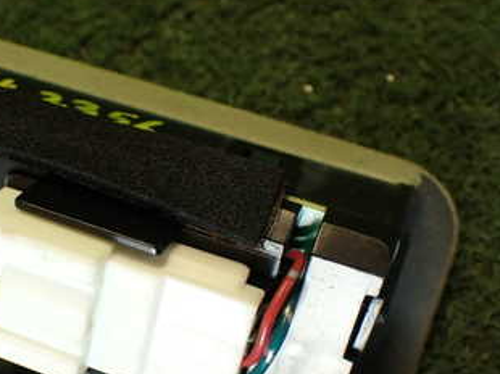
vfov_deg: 23.5
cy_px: 251
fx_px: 895
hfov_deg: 30.2
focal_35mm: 62
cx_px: 73
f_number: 2.4
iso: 200
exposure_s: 1/50
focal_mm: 5.79
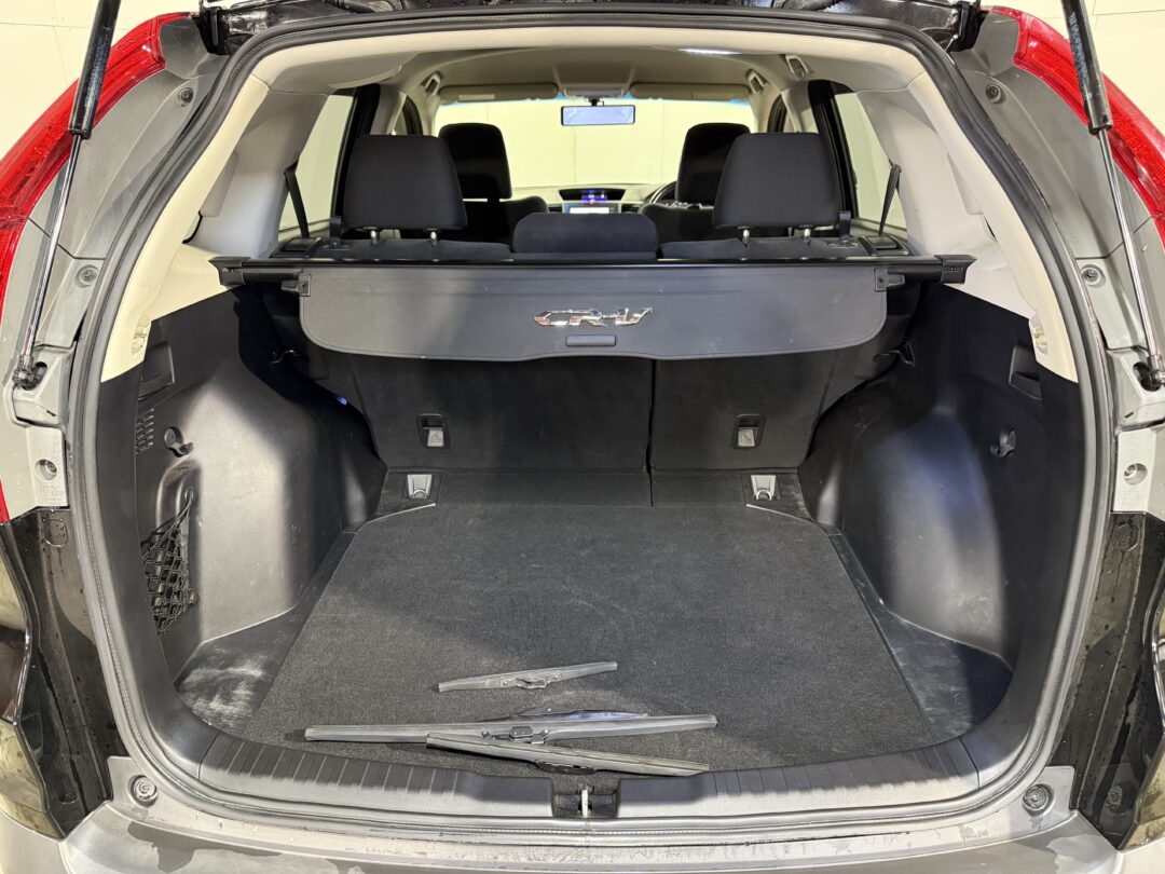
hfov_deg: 71.6
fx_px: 808
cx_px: 582
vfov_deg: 56.8
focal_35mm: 24
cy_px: 437
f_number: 1.78
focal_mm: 6.76
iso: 640
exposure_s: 1/50
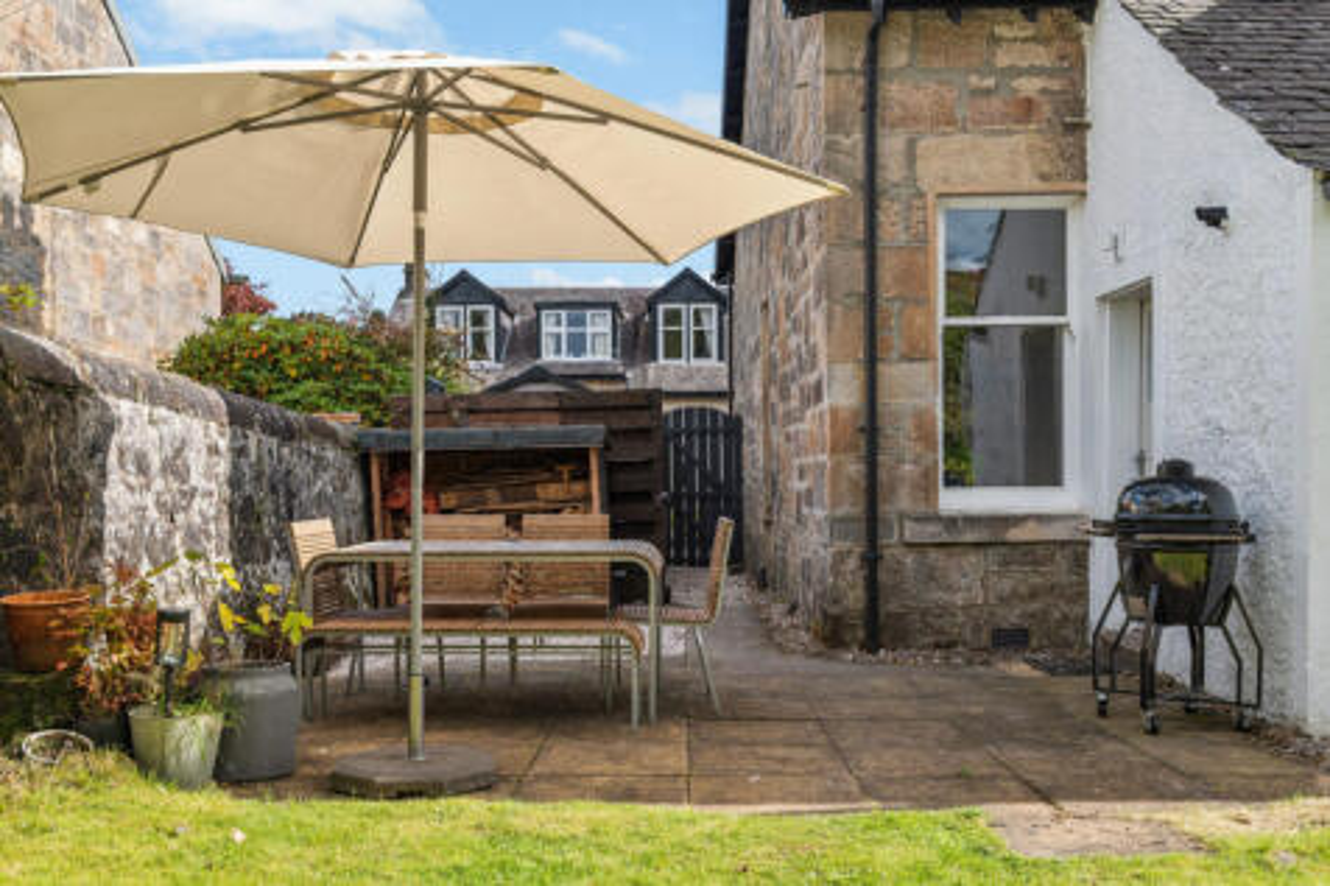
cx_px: 665
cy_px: 443
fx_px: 1293
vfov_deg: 37.8
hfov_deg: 54.5
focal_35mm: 35
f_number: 8
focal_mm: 35
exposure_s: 1/100
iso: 200
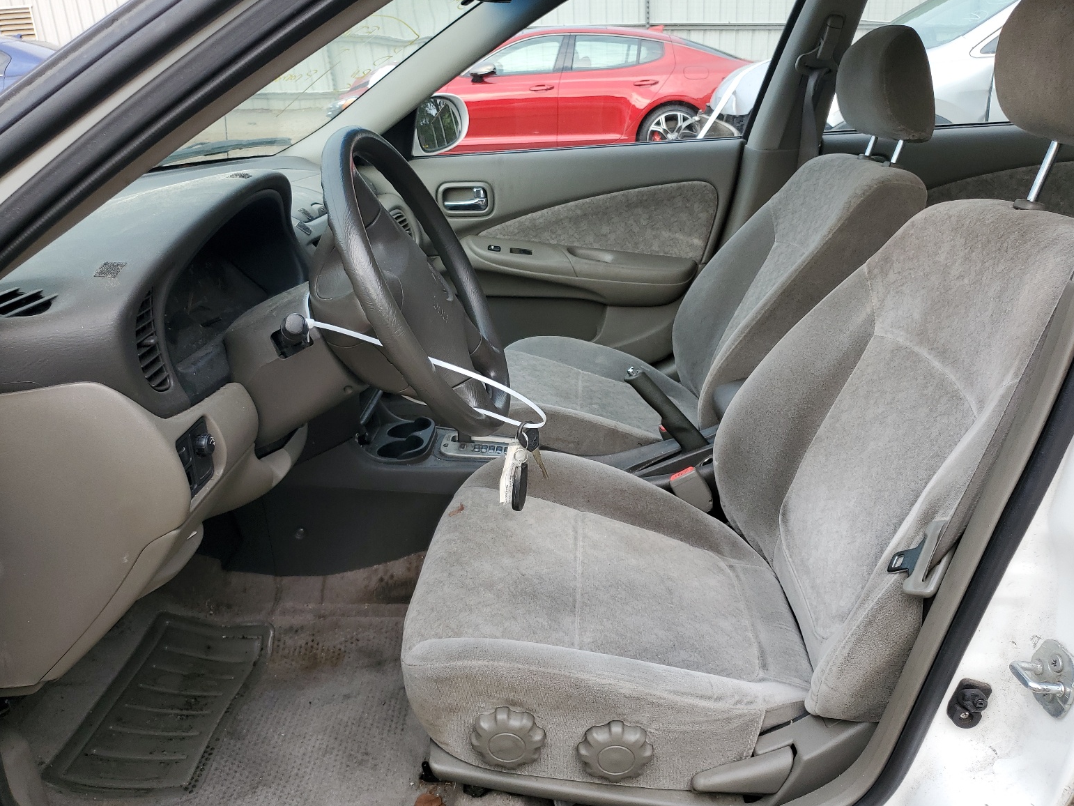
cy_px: 413
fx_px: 838
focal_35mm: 27
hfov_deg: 65.3
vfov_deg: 51.4
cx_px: 546
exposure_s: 1/526
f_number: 1.5
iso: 50
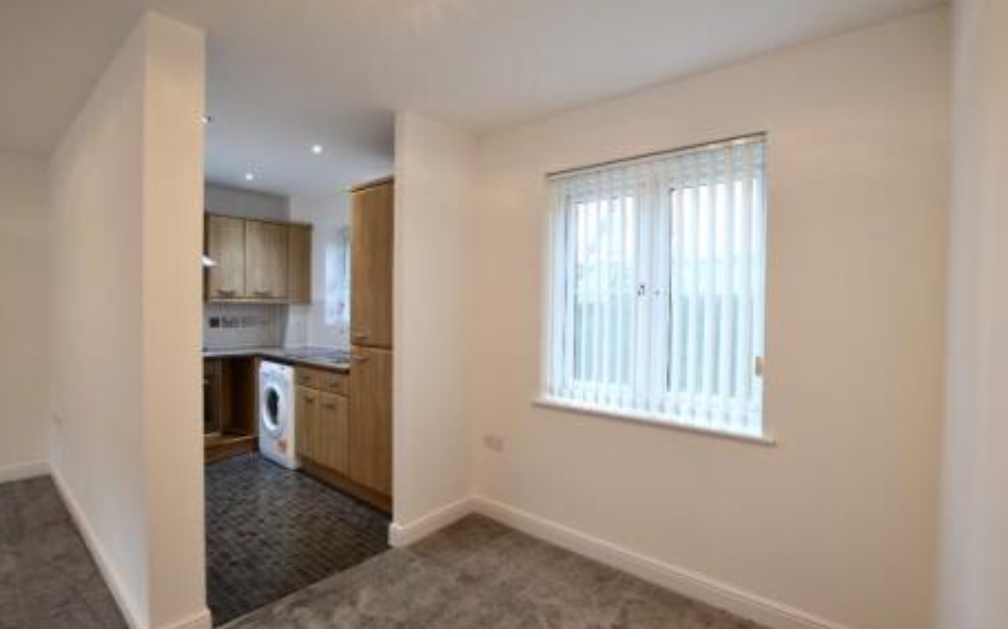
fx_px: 439
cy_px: 318
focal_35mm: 16
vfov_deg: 71.2
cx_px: 507
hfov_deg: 97.8
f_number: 3.5
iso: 500
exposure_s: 1/60
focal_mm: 10
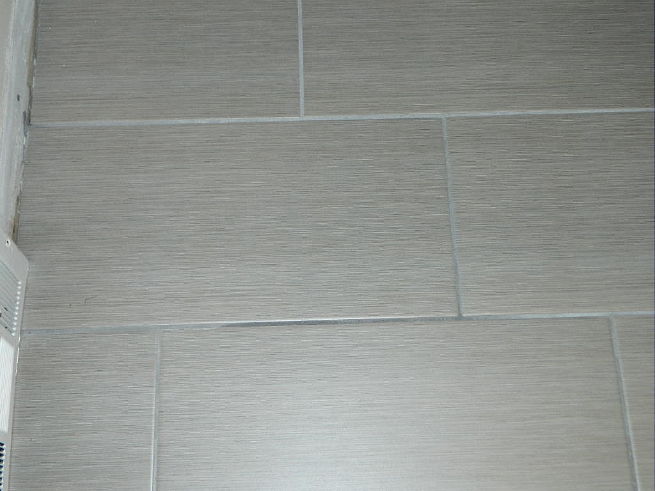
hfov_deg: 40.4
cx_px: 328
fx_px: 889
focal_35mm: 47
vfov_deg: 30.9
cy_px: 246
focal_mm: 8.4
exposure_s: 1/30
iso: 200
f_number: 3.6
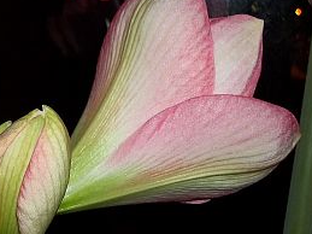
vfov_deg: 18.6
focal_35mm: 79
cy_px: 157
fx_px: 712
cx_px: -18
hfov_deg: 23.4
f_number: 2.9
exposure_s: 1/30
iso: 80
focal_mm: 5.7
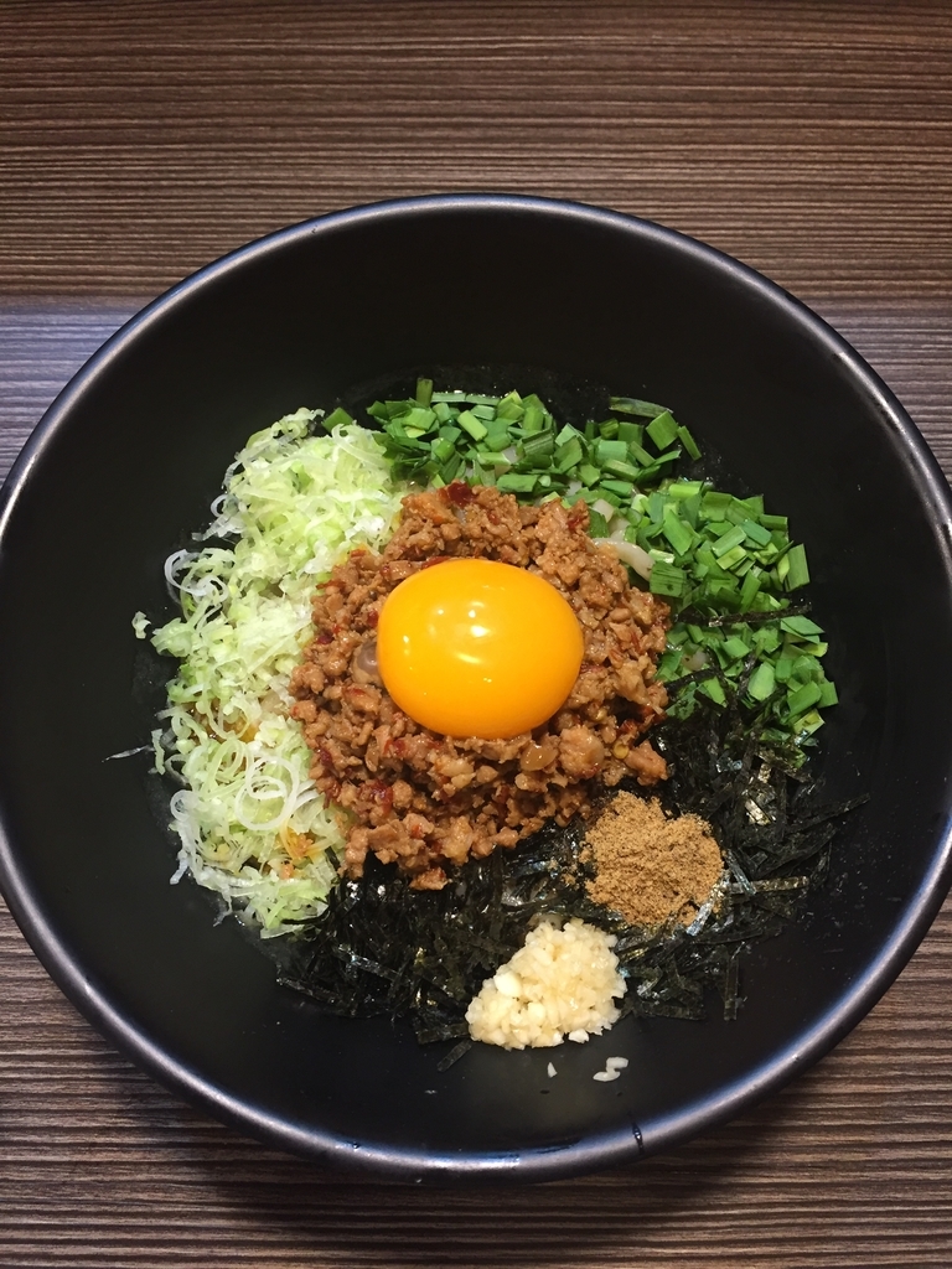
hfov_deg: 48.2
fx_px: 1063
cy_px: 634
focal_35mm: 29
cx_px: 476
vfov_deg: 61.7
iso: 160
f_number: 2.2
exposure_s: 1/33
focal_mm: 4.15
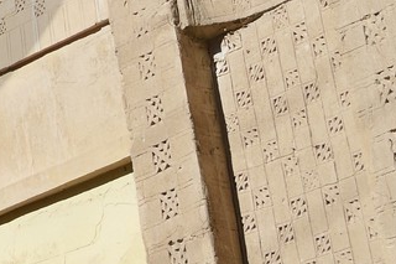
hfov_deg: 10.8
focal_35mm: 175
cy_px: -254
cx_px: -389
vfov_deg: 7.5
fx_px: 1924
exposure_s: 1/250
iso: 200
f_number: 14
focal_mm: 35
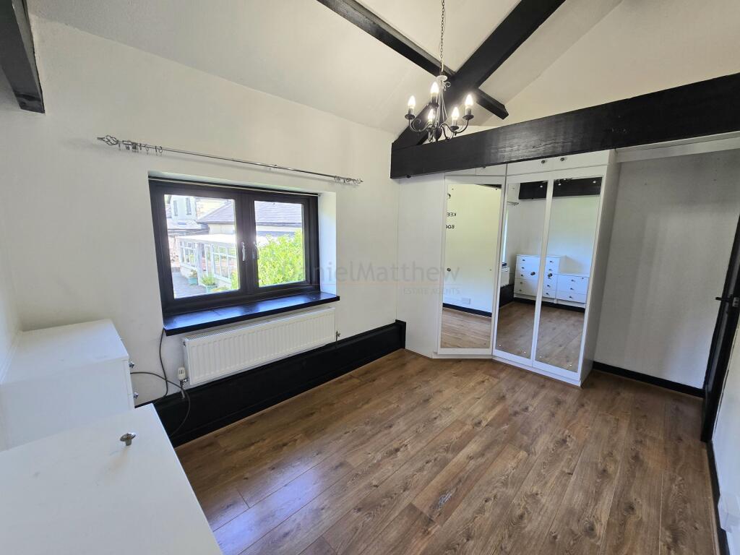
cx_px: 370
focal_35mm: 13
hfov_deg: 106.2
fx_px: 278
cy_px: 278
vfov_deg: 89.9
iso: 64
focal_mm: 2.2
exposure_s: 1/50
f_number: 2.2
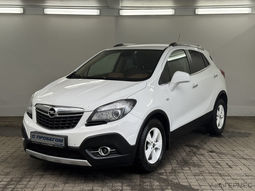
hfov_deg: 39.7
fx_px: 354
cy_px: 96
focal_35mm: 48
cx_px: 128
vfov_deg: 30.3
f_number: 1.78
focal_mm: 6.76
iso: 64
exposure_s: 1/464
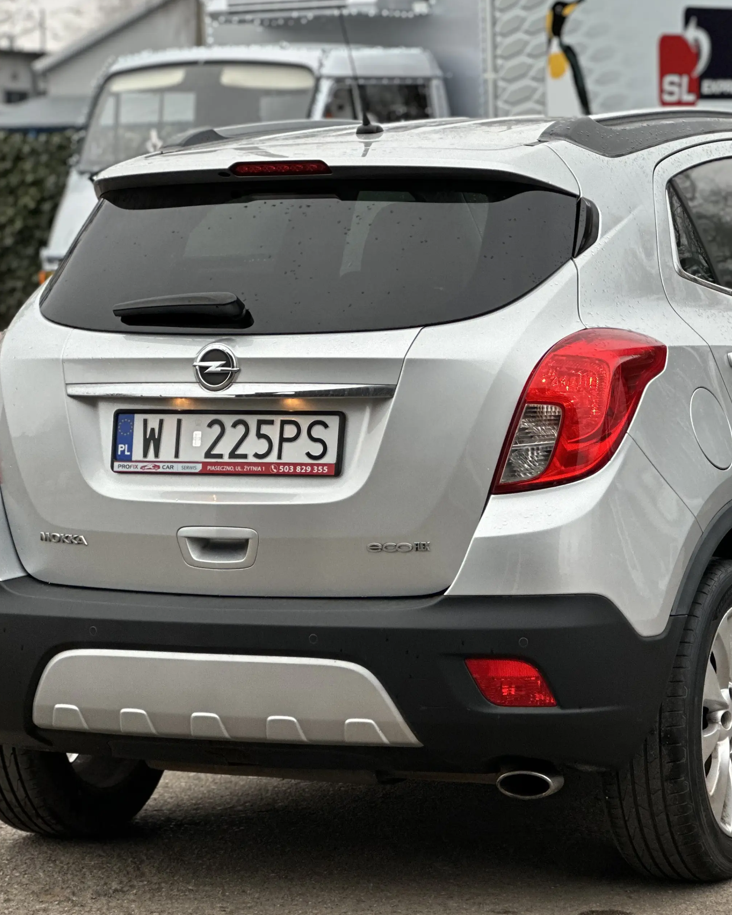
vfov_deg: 16.9
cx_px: 533
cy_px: 515
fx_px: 3088
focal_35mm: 114
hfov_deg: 13.5
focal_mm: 9
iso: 100
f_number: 2.8
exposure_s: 1/121
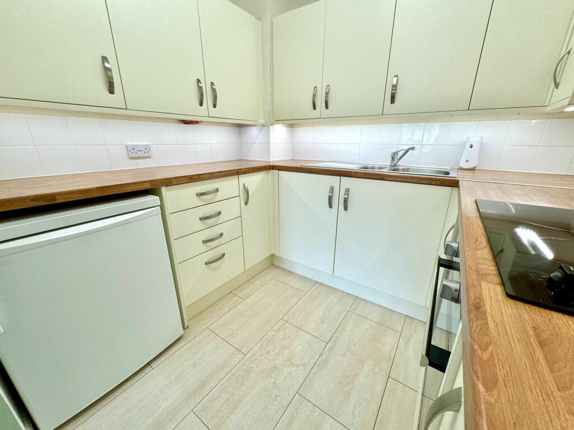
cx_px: 287
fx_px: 232
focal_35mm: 14
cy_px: 215
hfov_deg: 102.1
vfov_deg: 85.7
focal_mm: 2.22
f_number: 2.2
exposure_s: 1/100
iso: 100
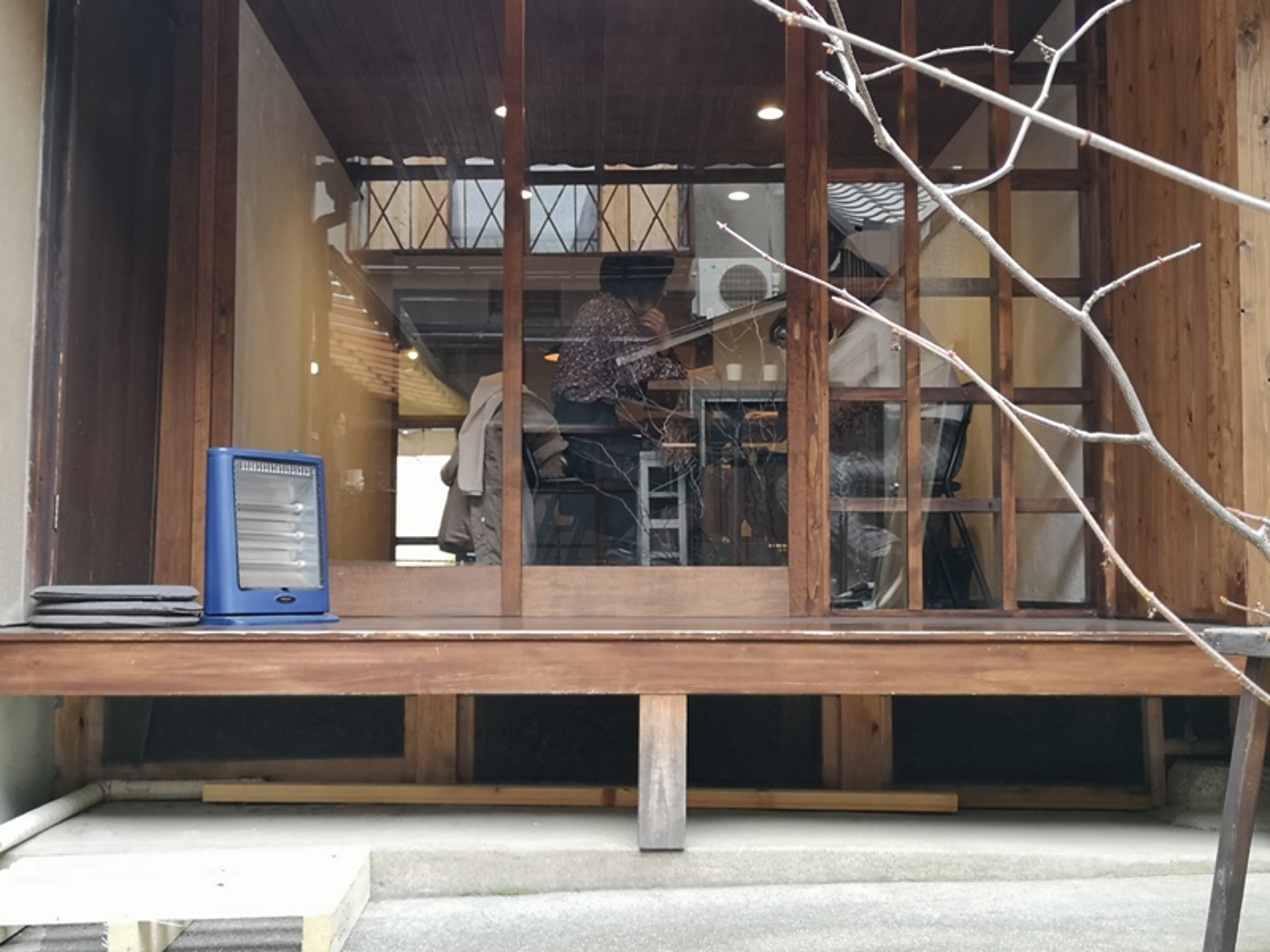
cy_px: 476
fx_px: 1357
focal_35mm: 37
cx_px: 635
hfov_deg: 50.1
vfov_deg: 38.7
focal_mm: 3.95
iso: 80
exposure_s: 1/50
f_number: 1.8
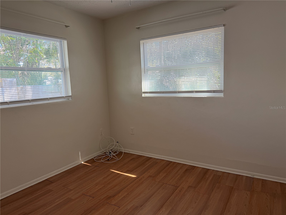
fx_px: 198
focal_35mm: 24
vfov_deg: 56.8
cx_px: 143
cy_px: 108
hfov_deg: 71.6
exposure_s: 1/130
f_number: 1.78
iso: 100
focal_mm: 6.76
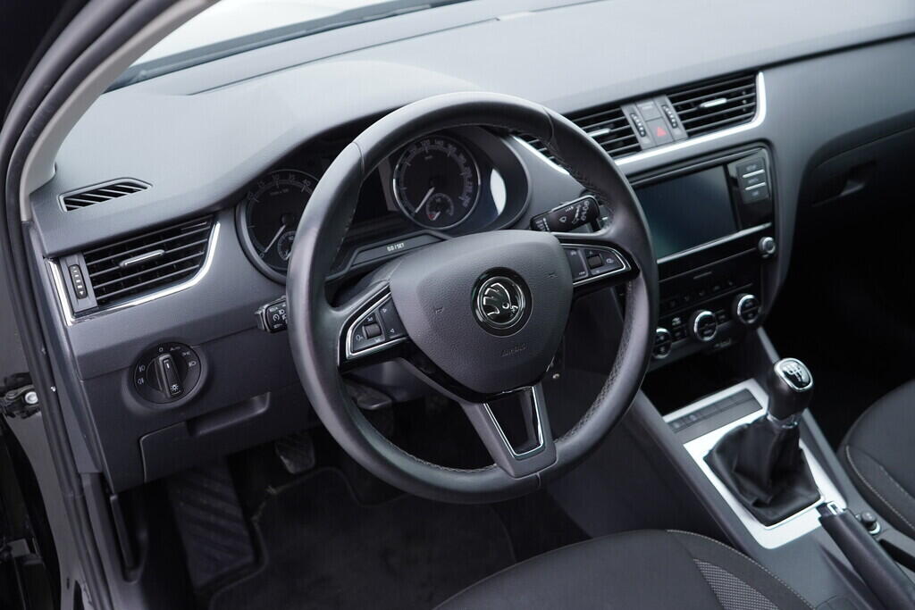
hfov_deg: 53.1
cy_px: 305
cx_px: 458
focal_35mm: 36
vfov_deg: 36.9
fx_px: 915
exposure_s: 1/40
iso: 200
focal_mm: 24
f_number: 2.8
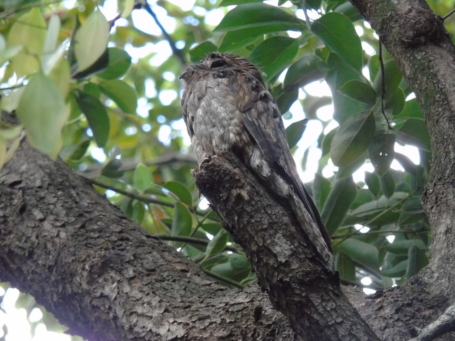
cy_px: 170
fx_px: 6283
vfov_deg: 3.1
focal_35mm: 478
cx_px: 228
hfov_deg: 4.1
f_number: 5.5
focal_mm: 85
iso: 500
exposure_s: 1/60
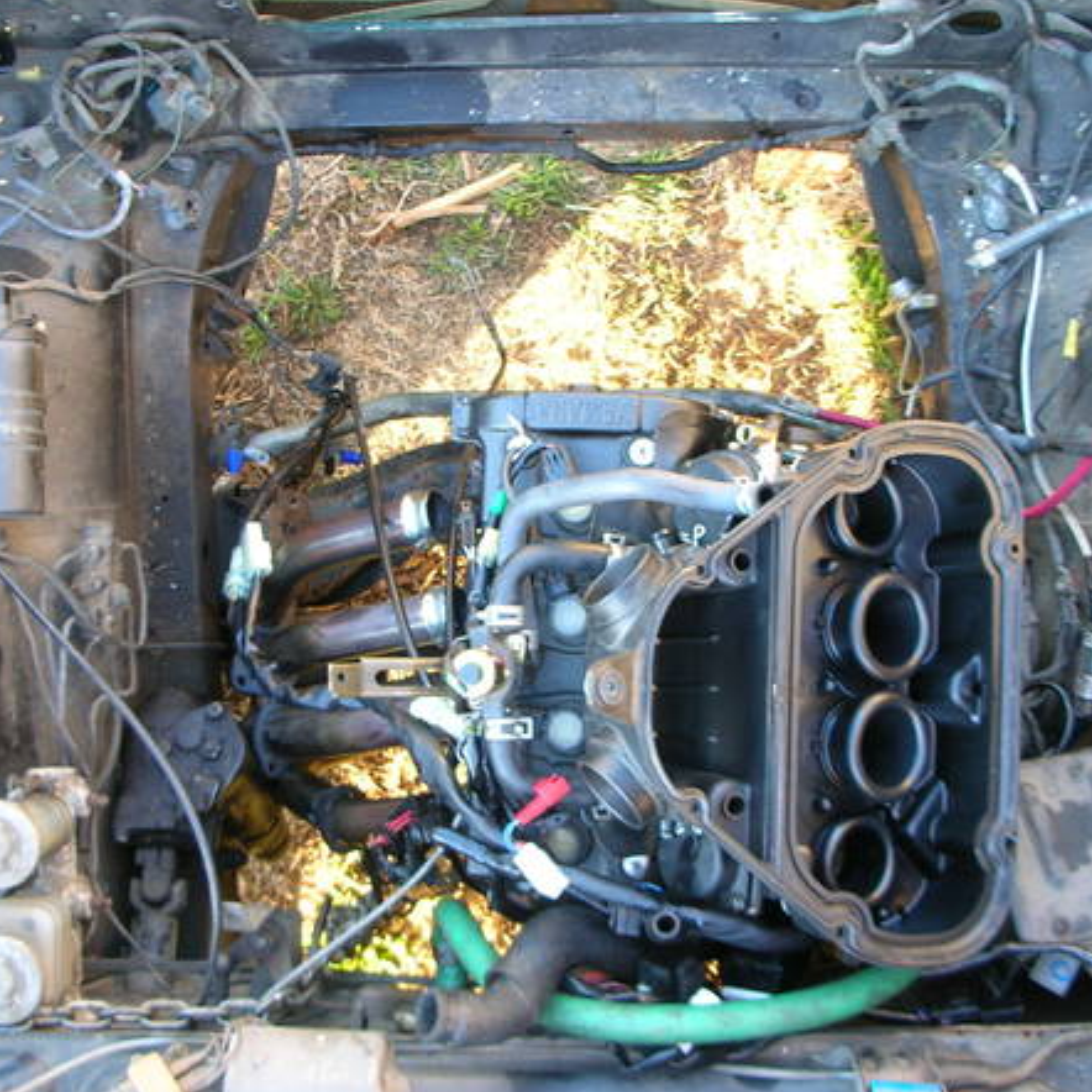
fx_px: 1499
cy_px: 548
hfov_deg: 40.0
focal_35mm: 42
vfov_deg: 40.0
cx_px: 497
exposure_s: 1/7.5
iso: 50
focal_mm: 5.8
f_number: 3
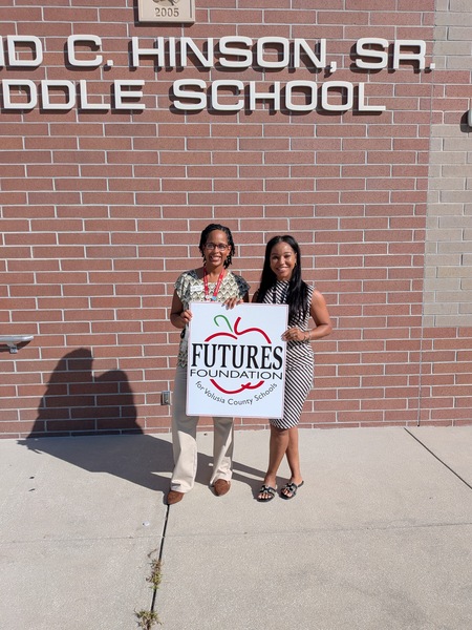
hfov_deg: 56.8
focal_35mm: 24
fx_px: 436
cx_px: 236
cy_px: 315
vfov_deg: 71.6
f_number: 1.7
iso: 28
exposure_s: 1/2653
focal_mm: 4.53
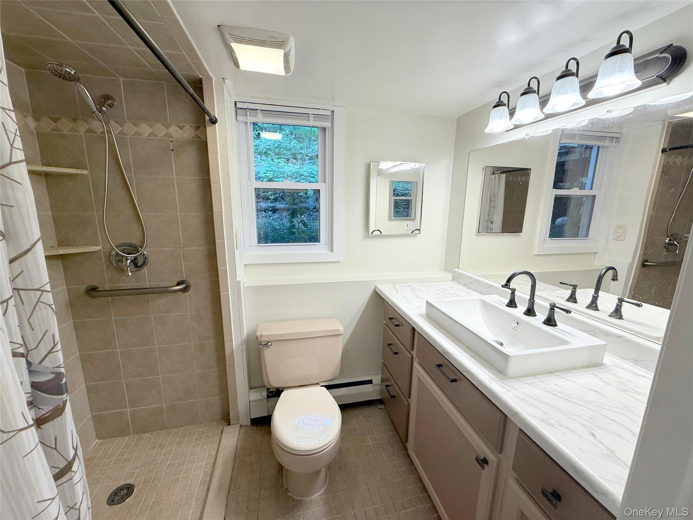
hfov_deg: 102.1
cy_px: 260
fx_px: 280
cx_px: 346
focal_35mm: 14
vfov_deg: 85.7
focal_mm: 2.22
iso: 80
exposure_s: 1/120
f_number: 2.2
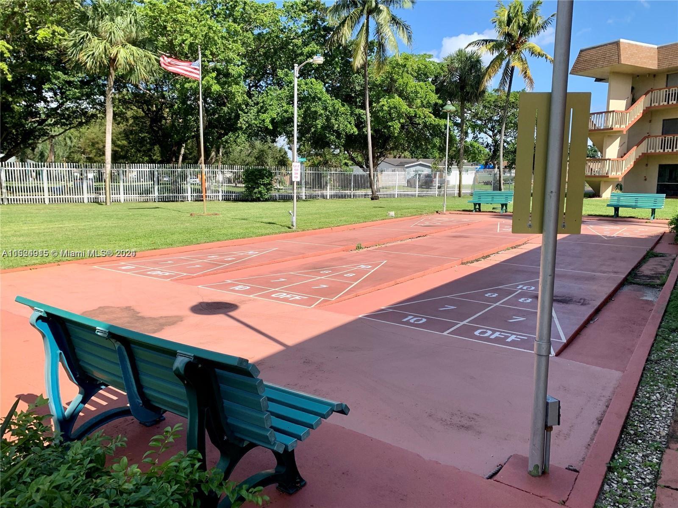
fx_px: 509
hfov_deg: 67.3
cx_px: 339
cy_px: 254
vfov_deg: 53.1
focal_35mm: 26
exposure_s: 1/1718
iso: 25
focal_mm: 4.25
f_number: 1.8
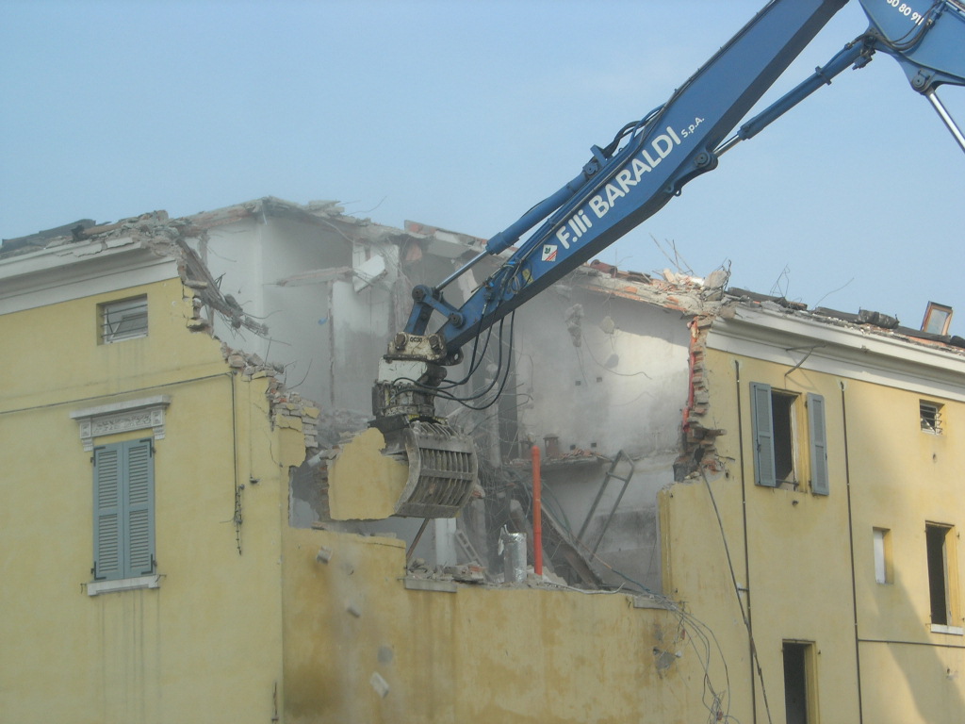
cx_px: 482
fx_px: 3150
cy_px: 362
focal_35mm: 113
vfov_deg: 13.1
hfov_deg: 17.4
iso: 64
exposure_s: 1/150
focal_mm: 23.4
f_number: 8.2
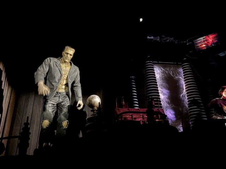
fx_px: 170
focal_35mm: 26
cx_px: 113
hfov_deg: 67.3
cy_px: 84
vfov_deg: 53.1
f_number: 1.6
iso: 1000
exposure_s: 1/5
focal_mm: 5.96
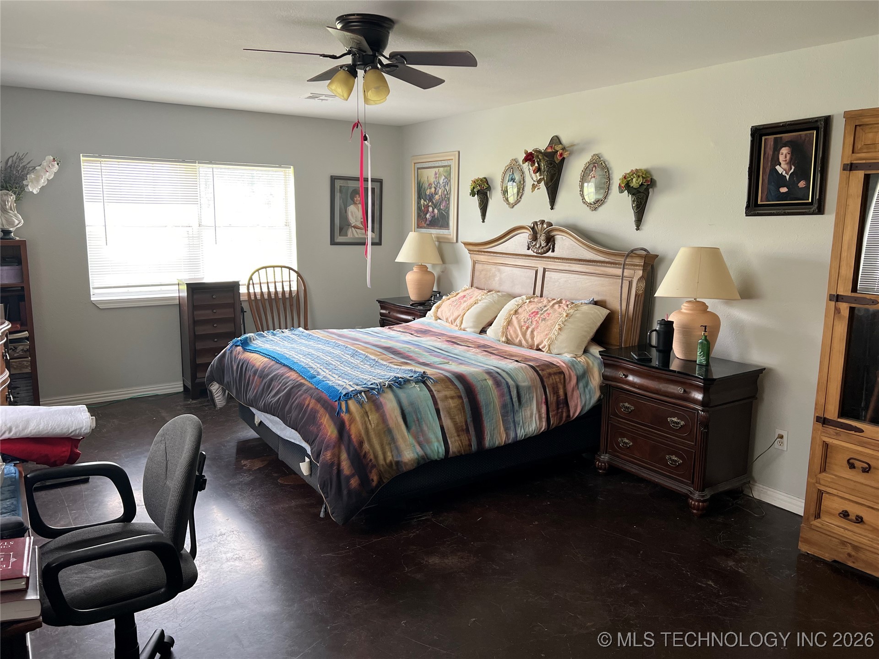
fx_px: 660
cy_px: 330
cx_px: 440
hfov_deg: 67.3
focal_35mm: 26
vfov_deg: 53.1
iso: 125
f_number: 1.5
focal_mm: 5.7
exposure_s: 1/121
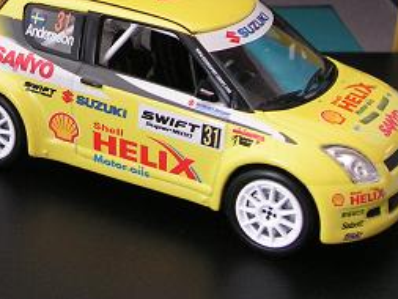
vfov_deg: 14.9
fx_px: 1104
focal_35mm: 96
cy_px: -54
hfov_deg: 20.1
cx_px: 63
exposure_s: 1/4
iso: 100
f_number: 3.3
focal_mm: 6.3
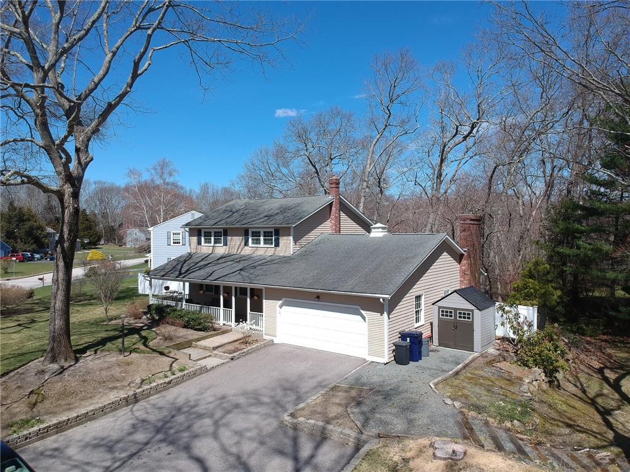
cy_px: 236
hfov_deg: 69.4
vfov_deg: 54.9
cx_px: 315
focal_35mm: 25
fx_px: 455
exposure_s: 1/1000
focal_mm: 4.49
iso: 100
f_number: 2.6
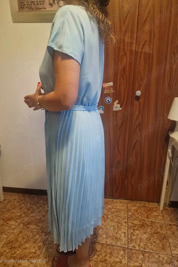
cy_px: 134
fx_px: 178
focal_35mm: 24
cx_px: 88
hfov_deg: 53.1
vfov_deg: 73.7
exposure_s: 1/33
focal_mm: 6.4
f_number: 1.8
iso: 640
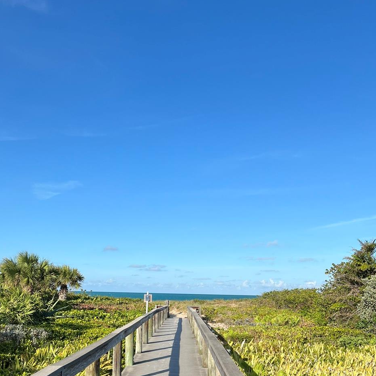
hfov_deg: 43.8
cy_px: 302
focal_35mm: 38
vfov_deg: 41.9
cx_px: 168
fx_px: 467
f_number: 1.5
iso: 50
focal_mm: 5.7
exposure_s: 1/3968
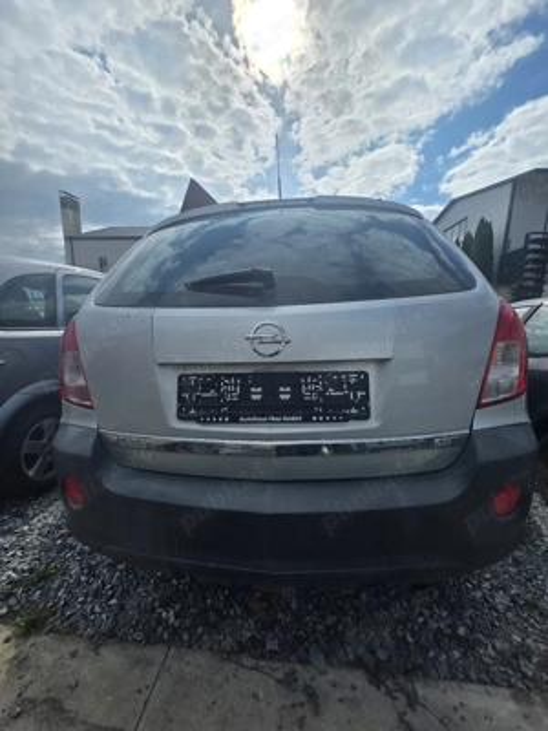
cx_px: 274
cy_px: 366
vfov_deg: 106.2
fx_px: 274
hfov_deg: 89.9
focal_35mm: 13
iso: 40
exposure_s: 1/5000
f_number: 1.9
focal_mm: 2.2
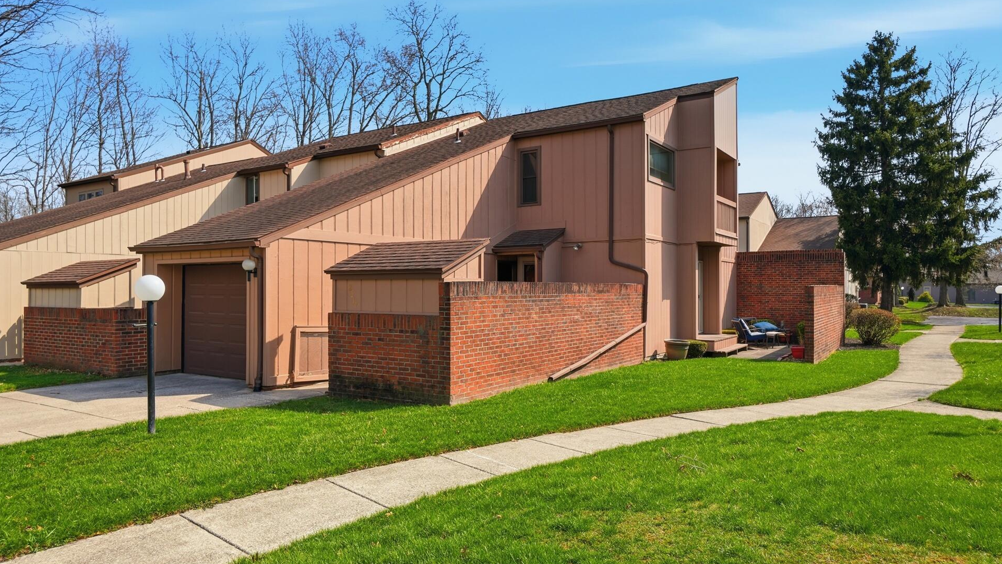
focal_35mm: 25
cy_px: 283
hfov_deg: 75.1
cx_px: 502
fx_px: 652
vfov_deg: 46.7
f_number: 4.5
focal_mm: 15
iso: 100
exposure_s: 1/4000
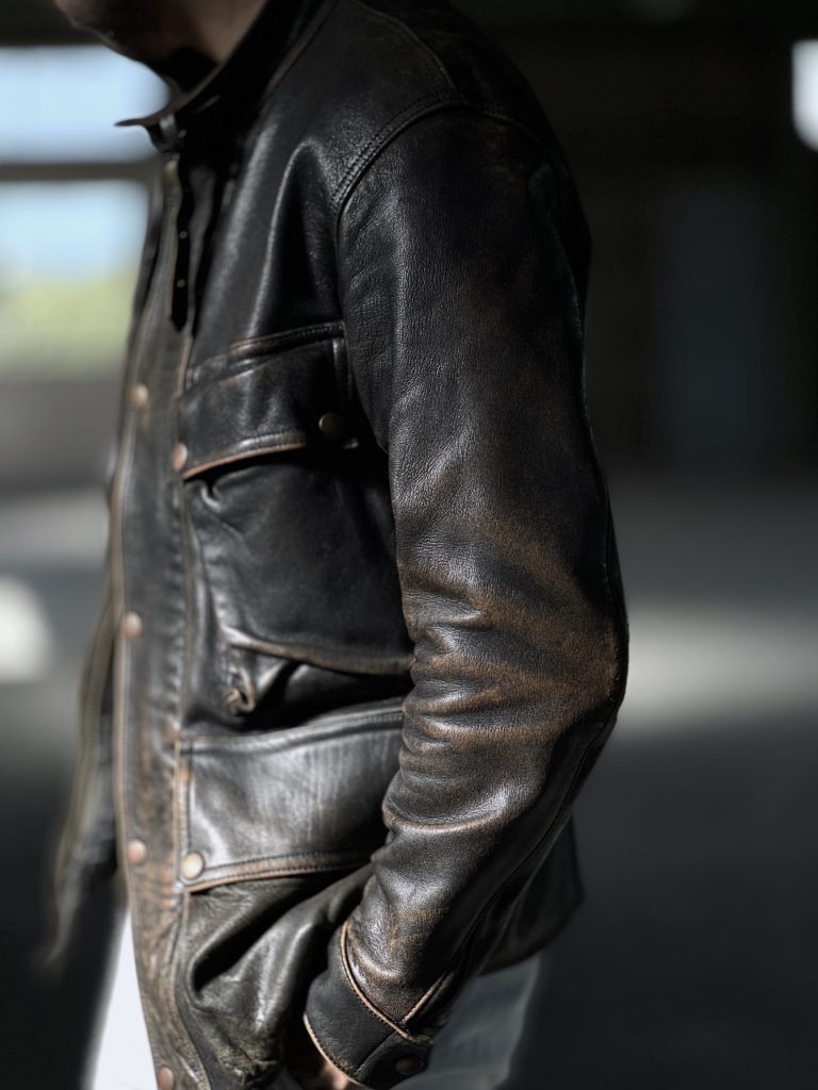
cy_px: 545
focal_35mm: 77
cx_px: 409
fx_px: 2426
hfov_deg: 19.1
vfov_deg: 25.3
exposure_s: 1/121
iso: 20
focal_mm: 9
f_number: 2.8
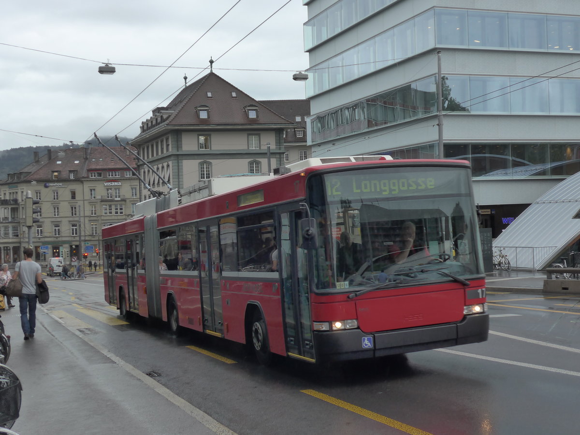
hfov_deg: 38.9
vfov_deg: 29.7
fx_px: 821
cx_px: 290
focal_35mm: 49
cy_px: 218
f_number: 3.2
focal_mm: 10.1
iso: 160
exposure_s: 1/200
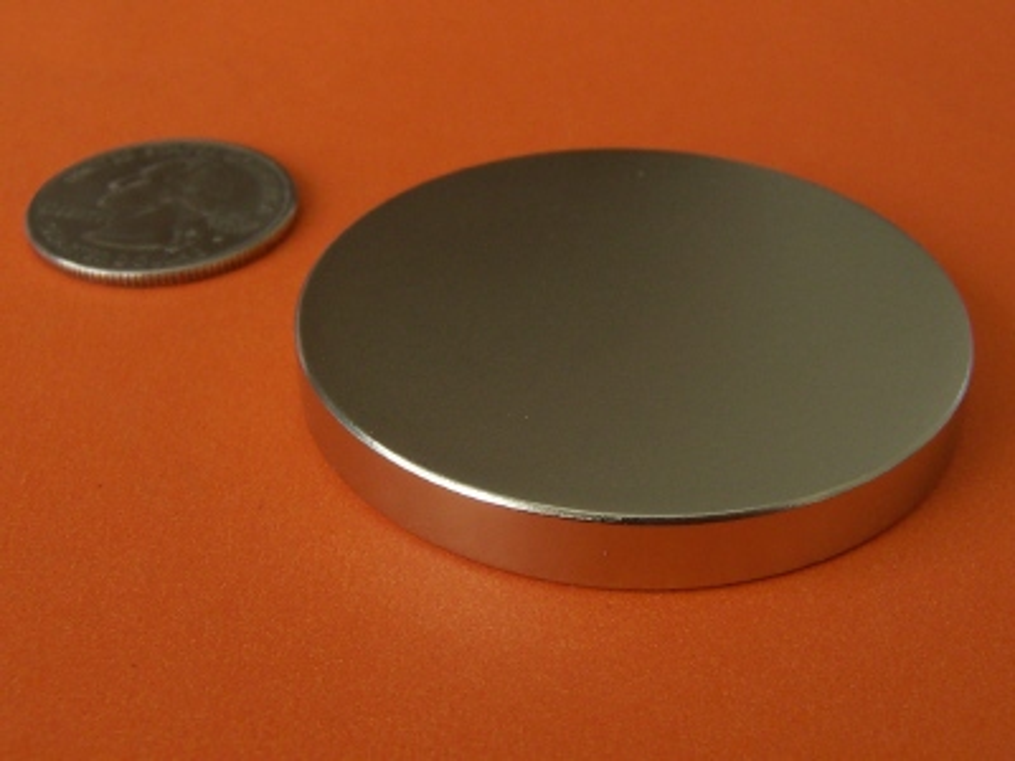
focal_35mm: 33
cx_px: 508
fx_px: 968
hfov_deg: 55.4
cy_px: 380
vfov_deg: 42.9
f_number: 3.4
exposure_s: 1/90
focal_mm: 5.5
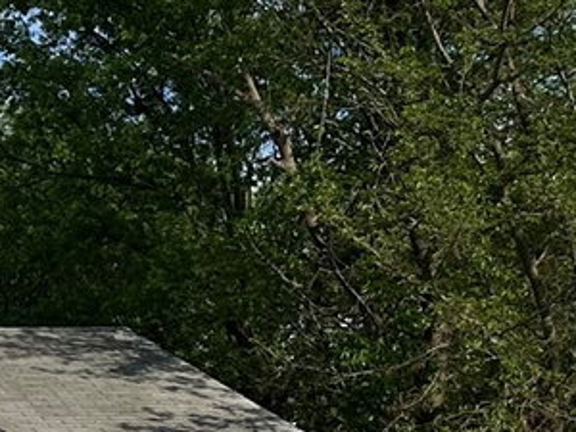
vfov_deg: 11.4
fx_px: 2130
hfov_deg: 14.5
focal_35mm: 128
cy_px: 509
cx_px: -259
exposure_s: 1/4184
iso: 80
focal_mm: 6.86
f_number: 1.78
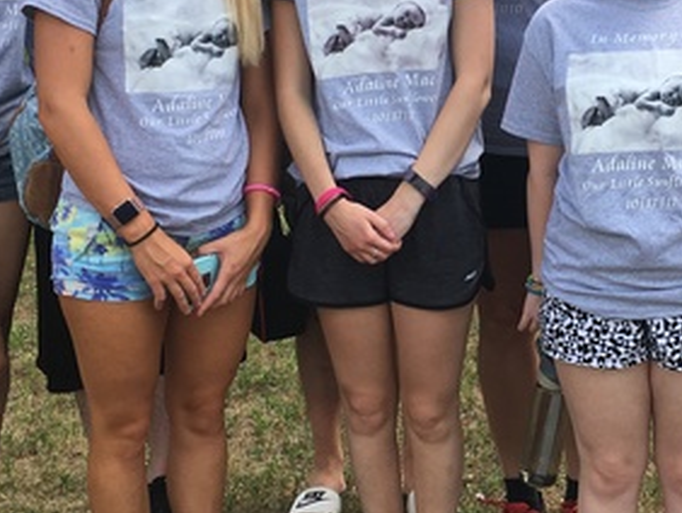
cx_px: 503
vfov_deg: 19.8
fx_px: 1459
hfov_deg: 26.0
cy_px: 140
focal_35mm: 74
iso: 25
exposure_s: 1/818
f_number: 2.2
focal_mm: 4.15
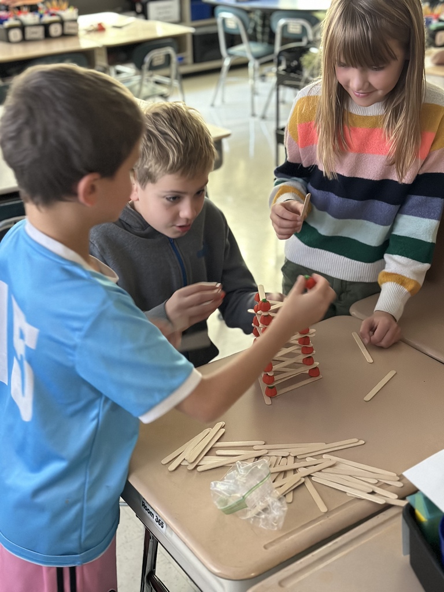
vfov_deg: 39.7
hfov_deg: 30.3
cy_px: 296
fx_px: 821
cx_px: 222
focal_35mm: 48
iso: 800
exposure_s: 1/38
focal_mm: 6.86
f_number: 1.78
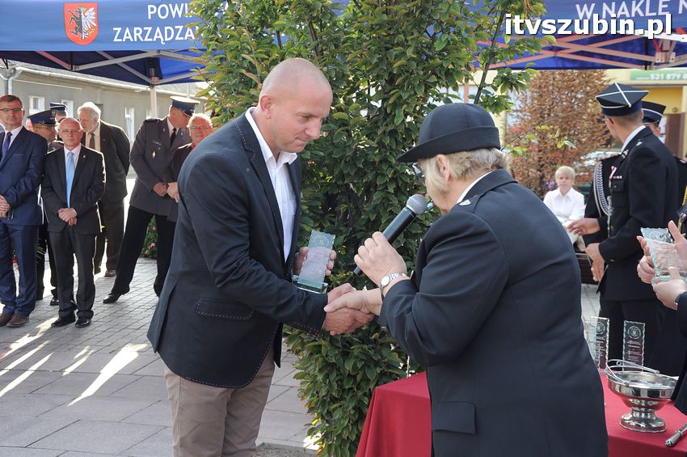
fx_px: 972
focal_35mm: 51
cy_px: 228
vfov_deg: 26.4
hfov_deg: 38.9
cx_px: 344
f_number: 6.3
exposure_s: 1/160
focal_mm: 34
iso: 400
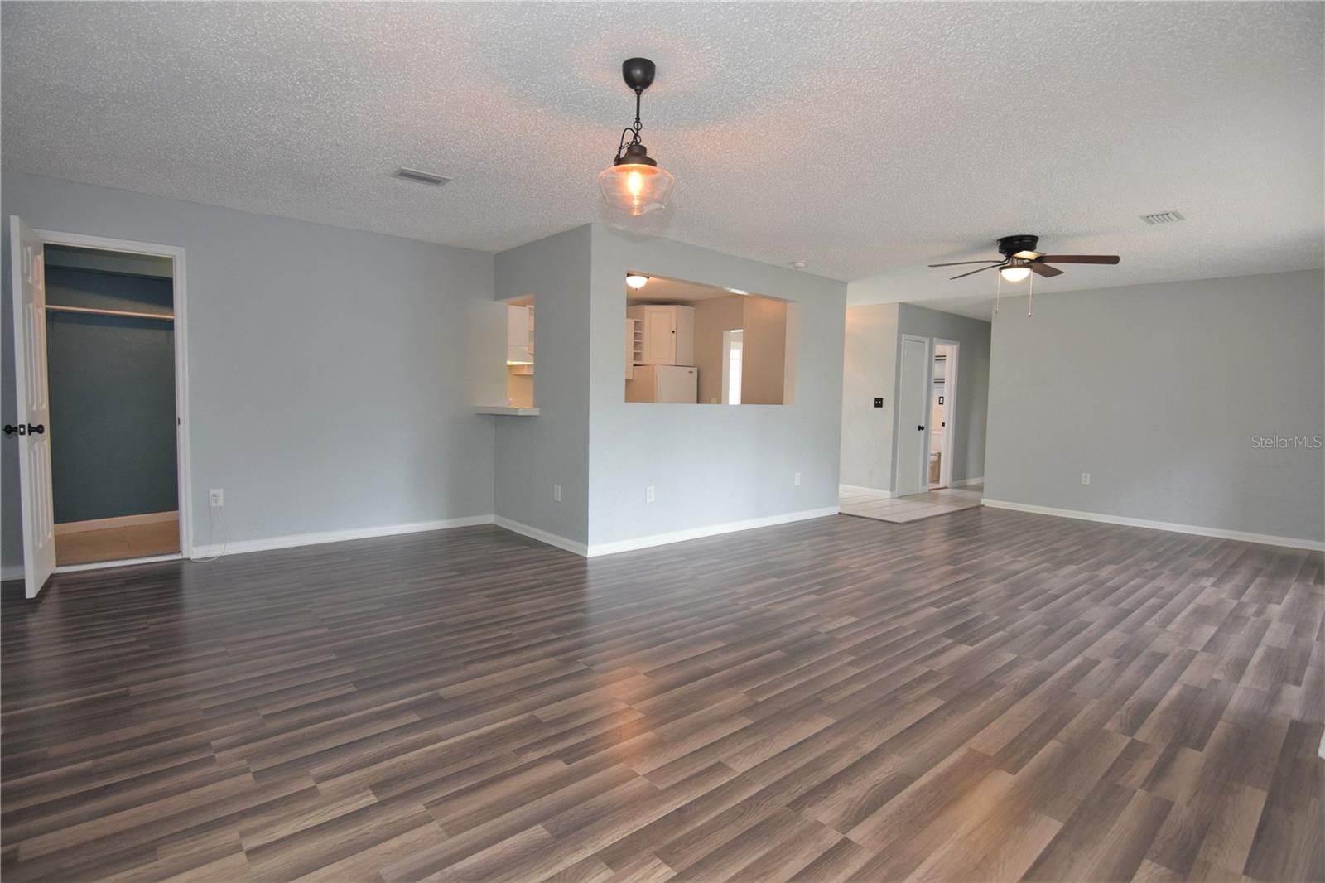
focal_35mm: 16
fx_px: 607
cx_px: 662
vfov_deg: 72.0
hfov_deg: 95.0
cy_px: 442
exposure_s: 1/80
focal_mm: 11
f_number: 4.5
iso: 800
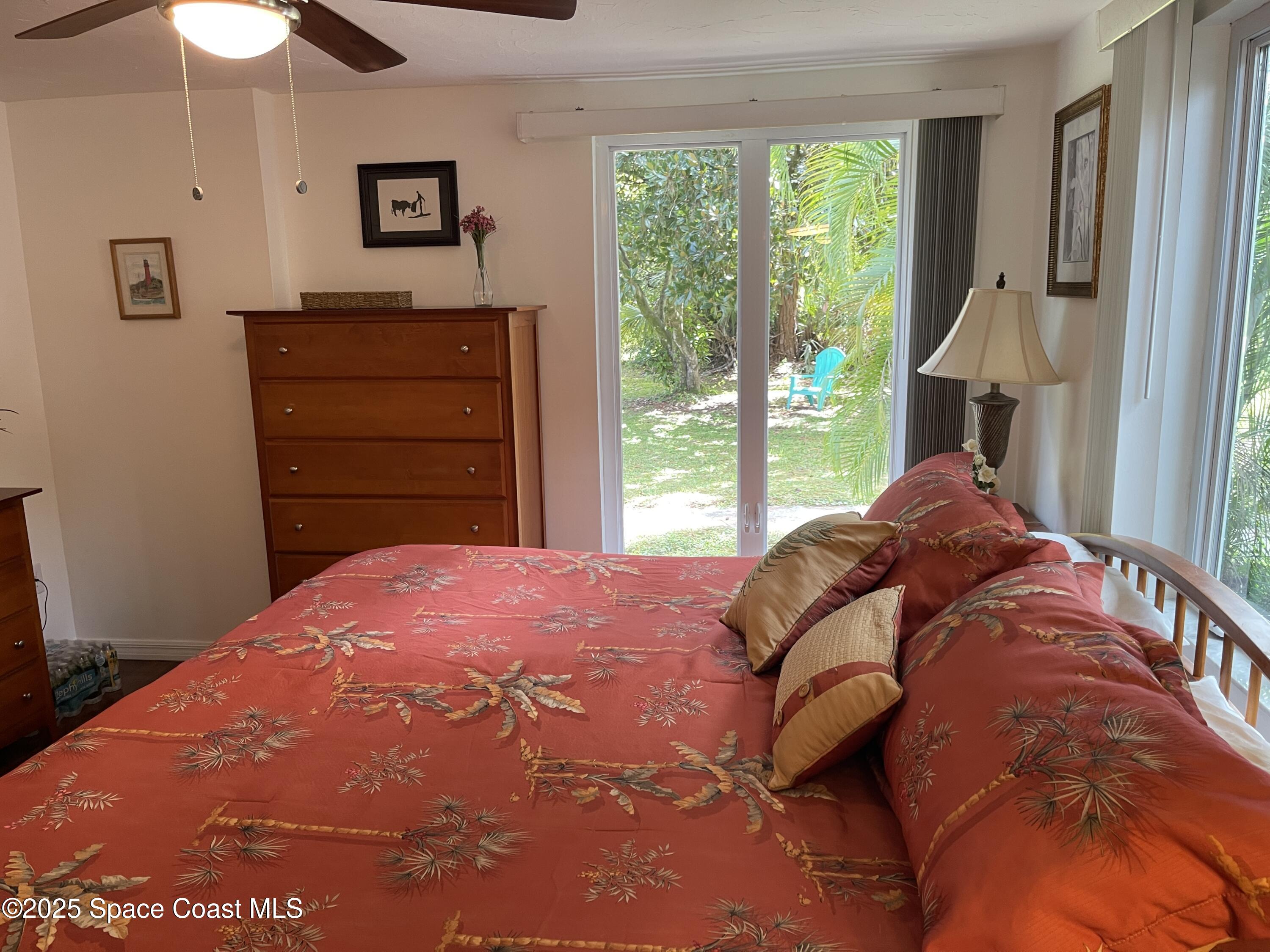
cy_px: 476
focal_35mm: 25
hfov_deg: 69.4
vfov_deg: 54.9
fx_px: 917
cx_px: 635
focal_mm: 5.1
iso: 80
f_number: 1.6
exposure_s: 1/60
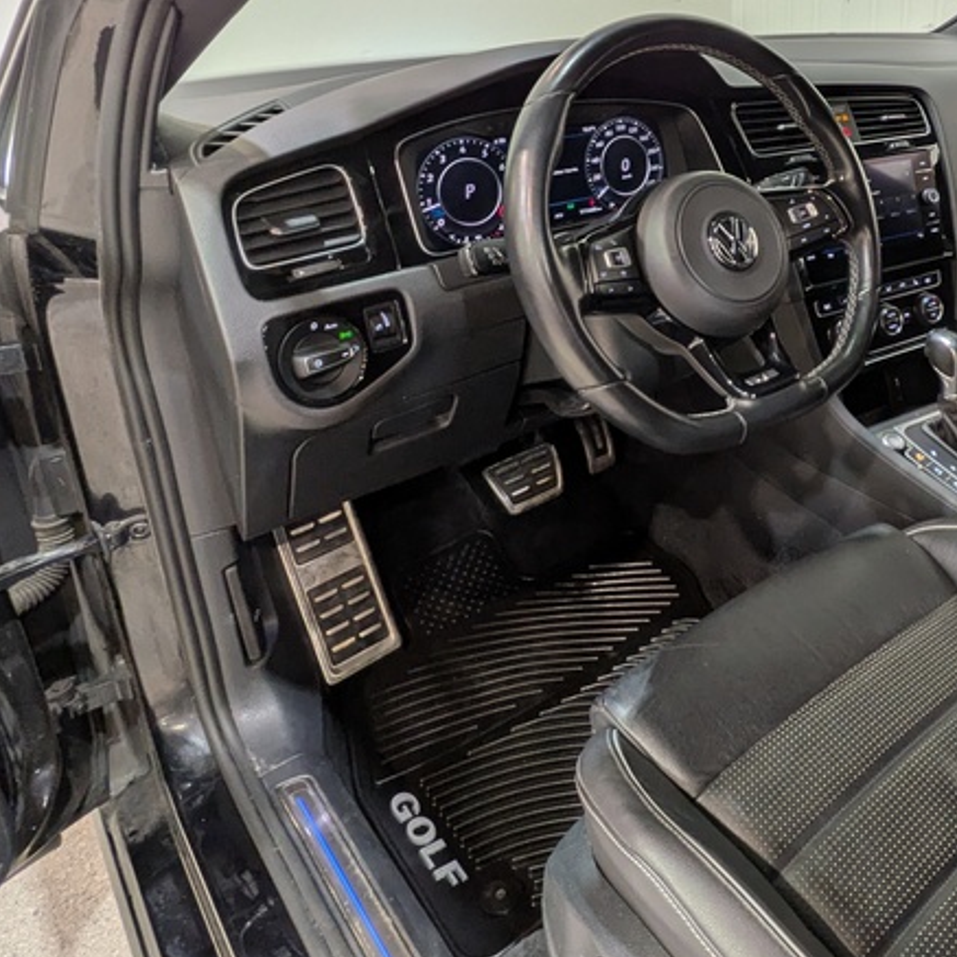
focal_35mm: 29
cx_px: 769
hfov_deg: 52.0
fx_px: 907
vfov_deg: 54.7
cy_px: 333
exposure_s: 1/33.3
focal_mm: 1.83
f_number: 2.2
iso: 49
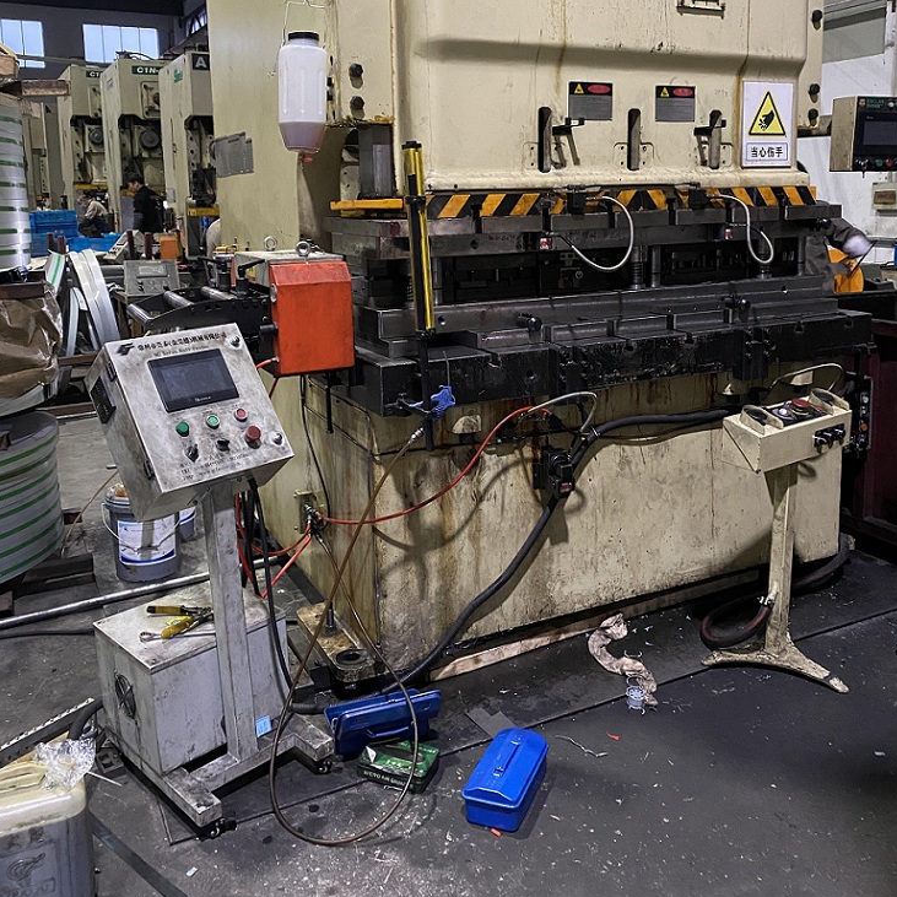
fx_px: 909
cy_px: 328
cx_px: 452
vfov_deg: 51.9
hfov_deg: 52.5
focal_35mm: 31
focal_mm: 4.25
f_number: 1.8
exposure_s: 1/25
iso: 640
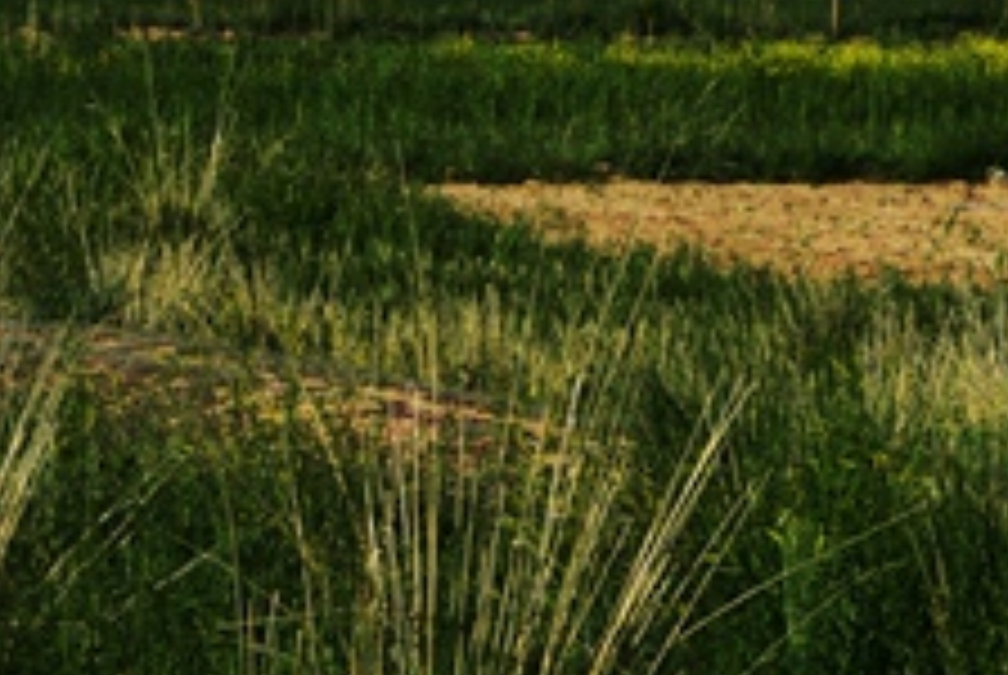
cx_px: 1287
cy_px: -254
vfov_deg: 5.8
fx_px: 6561
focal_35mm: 234
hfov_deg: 8.7
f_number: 11
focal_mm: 70
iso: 200
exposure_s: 1/320
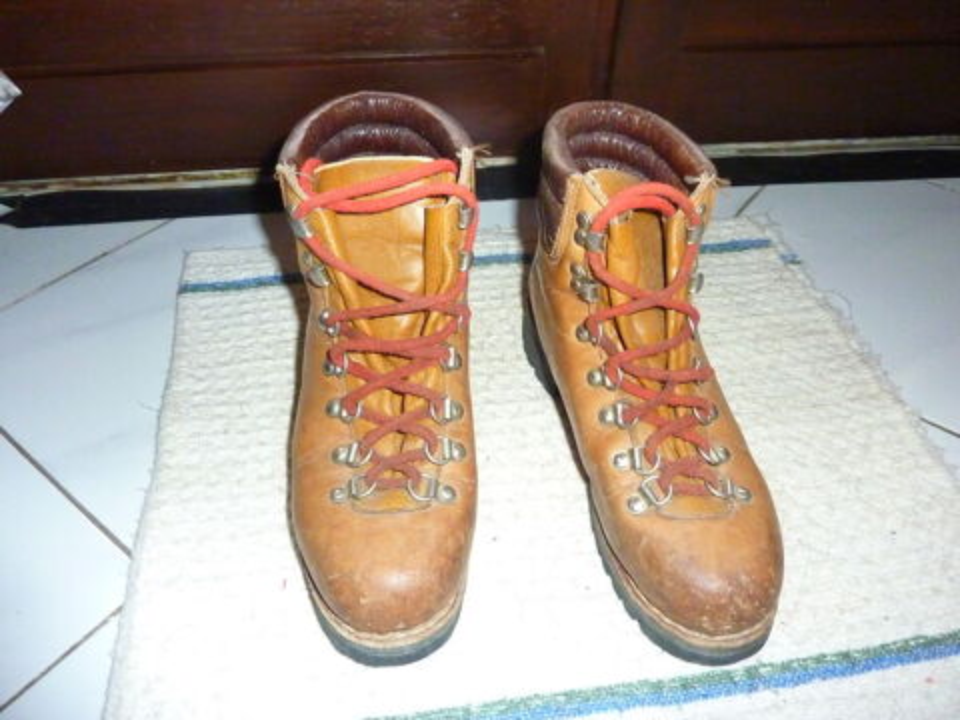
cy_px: 360
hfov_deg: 69.4
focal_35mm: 25
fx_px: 693
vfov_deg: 54.9
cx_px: 480
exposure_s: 1/125
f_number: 3.3
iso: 800
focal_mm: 4.1
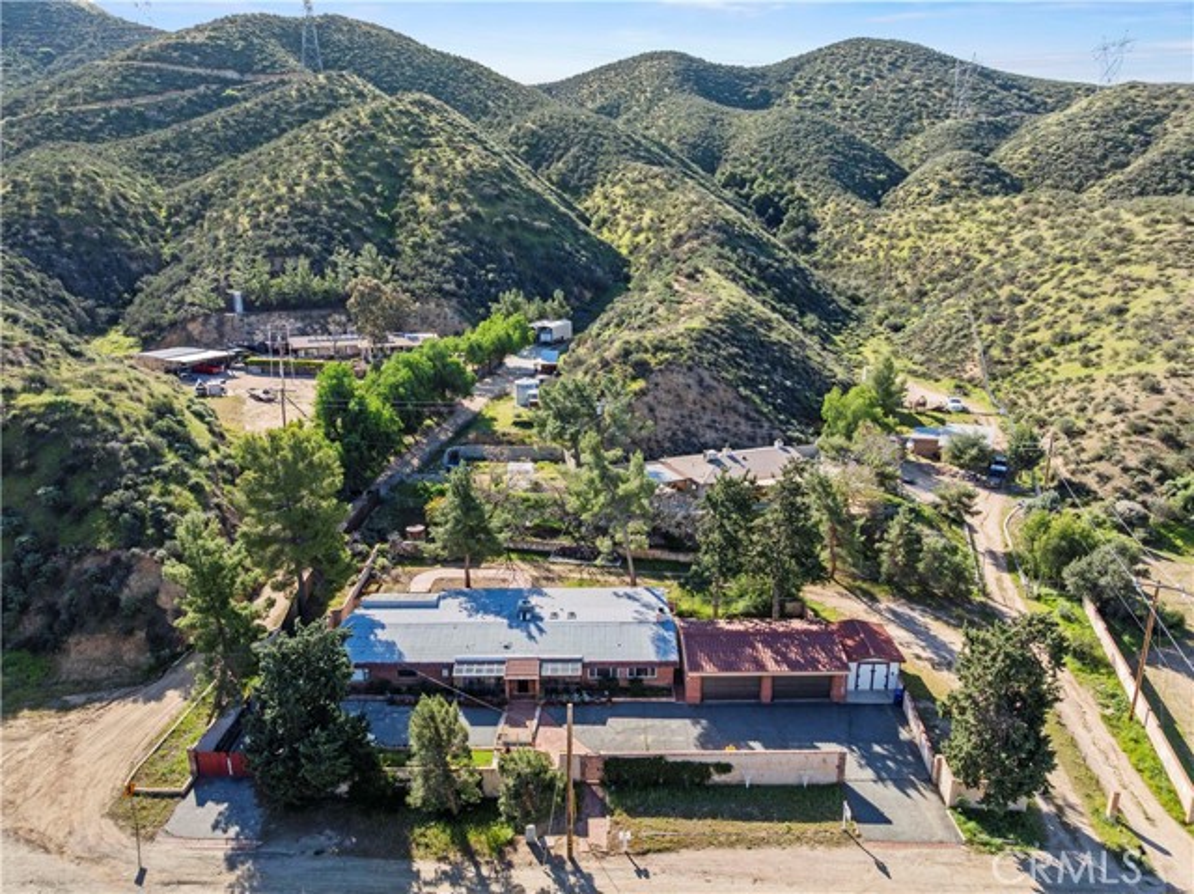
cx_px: 597
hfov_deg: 71.6
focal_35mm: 24
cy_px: 447
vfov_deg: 56.8
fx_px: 827
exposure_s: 1/320
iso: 100
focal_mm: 12.29
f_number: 4.5
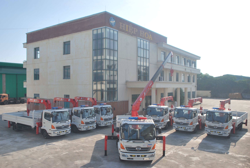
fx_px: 209
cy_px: 84
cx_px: 125
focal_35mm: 30
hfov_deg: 61.8
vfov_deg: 43.8
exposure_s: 1/250
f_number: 8
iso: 100
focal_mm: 20
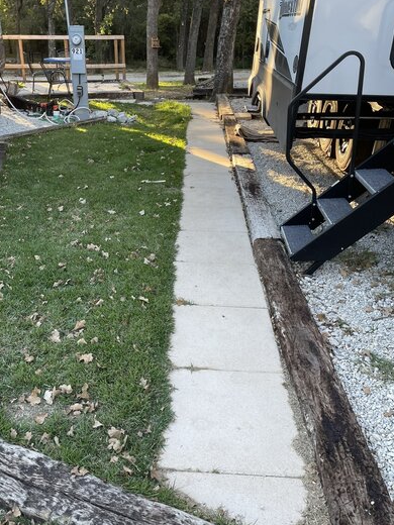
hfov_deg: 44.0
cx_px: 161
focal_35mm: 32
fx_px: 486
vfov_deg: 56.8
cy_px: 251
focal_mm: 4.2
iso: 40
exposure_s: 1/121
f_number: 1.6
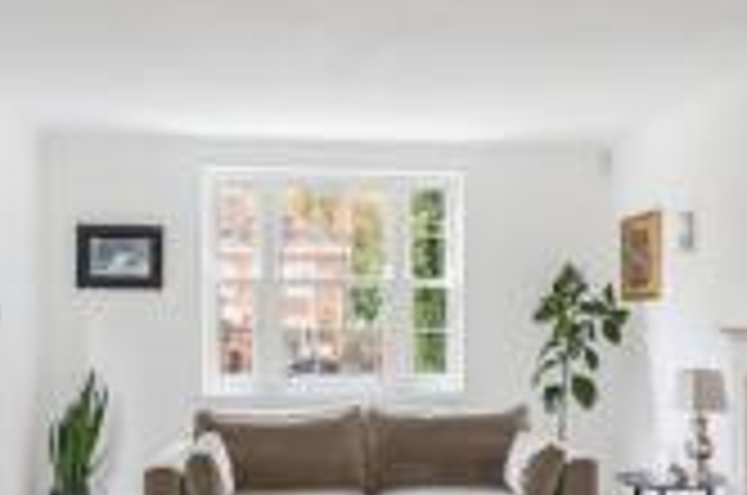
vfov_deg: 29.0
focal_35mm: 46
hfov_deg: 42.5
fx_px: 953
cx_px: 459
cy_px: 313
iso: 320
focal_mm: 16
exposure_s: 1/2.5
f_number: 5.6
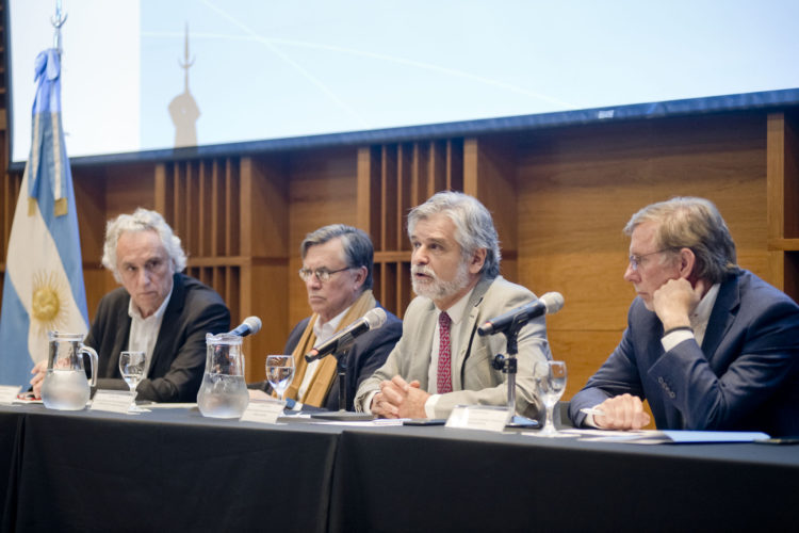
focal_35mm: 112
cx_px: 400
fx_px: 2486
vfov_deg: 12.2
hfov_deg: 18.3
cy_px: 266
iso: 2500
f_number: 2.8
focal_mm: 112
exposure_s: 1/100
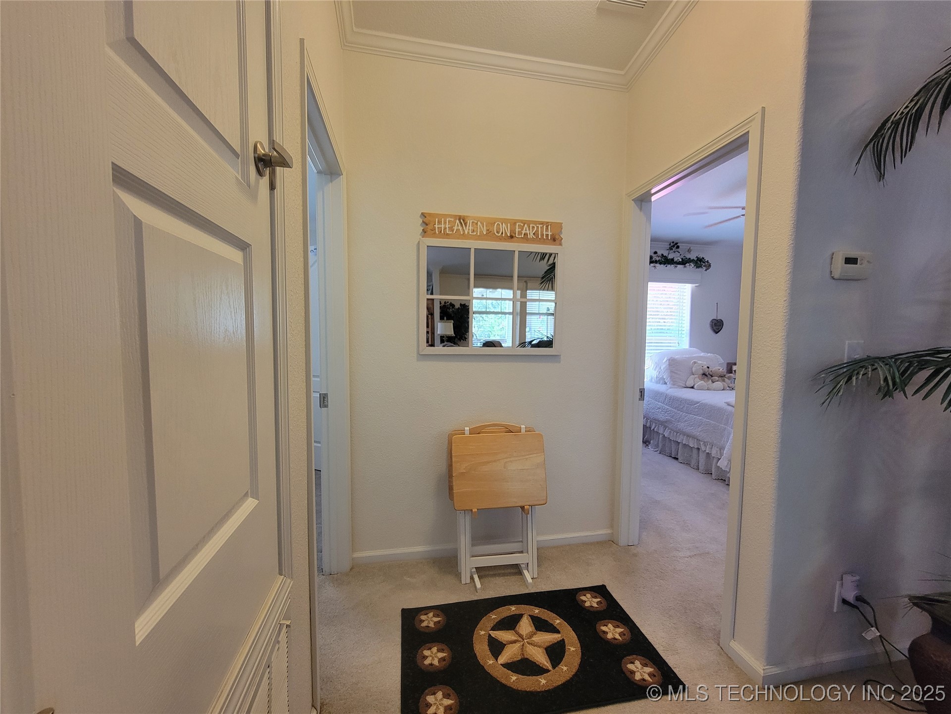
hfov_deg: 106.2
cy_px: 357
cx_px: 476
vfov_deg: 89.9
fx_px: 357
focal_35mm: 13
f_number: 2.2
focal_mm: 2.2
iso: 320
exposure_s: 1/60
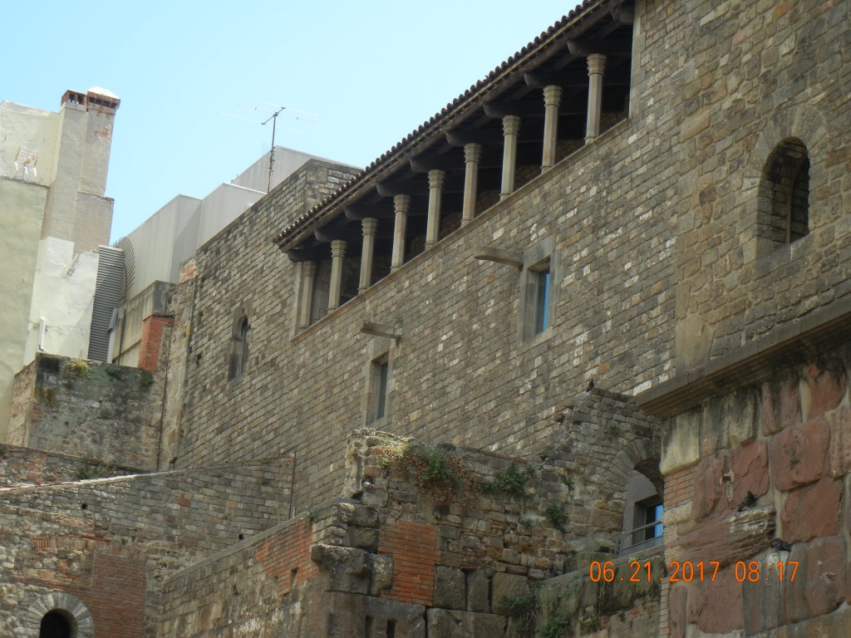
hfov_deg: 19.3
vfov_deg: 14.5
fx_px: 2508
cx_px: 426
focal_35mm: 102
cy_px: 319
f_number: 4.5
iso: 160
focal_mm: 18.3
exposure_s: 1/420
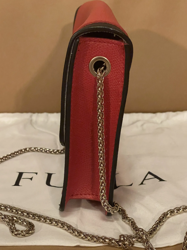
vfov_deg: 34.9
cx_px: 91
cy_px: 126
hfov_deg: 26.6
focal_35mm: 55
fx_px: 396
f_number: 2
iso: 640
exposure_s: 1/50
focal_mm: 6
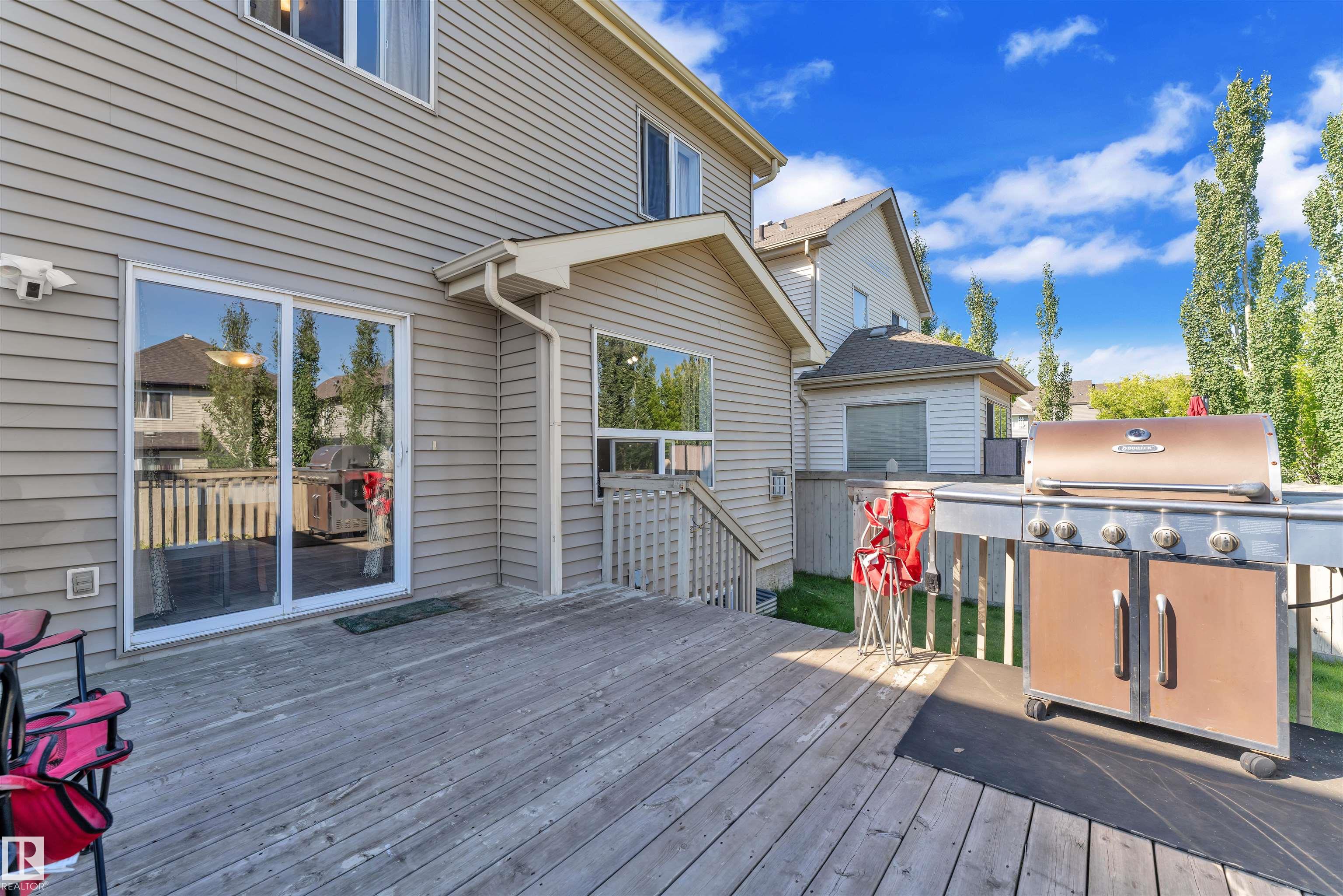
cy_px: 448
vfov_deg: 78.8
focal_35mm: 15
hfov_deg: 101.9
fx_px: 545
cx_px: 672
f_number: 6.3
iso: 200
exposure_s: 1/320
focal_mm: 14.6
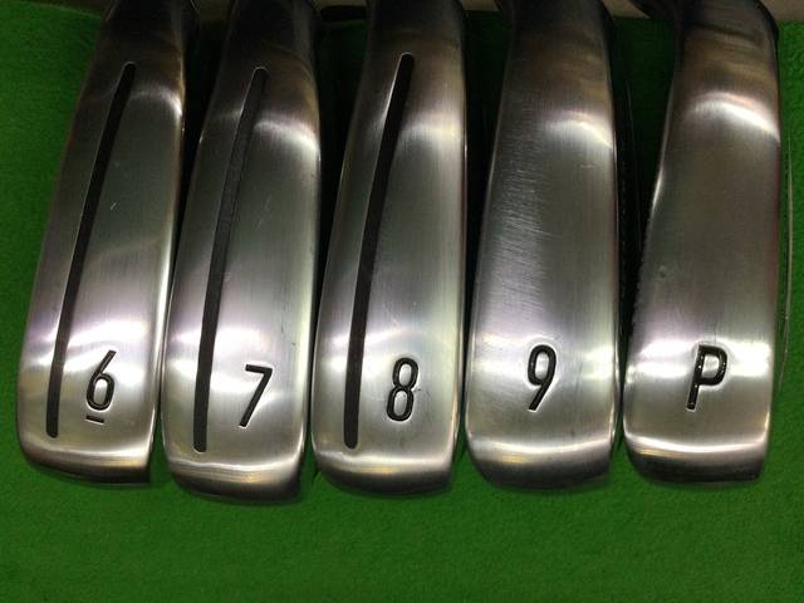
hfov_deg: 58.4
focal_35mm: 31
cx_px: 402
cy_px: 302
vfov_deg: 45.4
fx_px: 720
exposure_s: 1/40
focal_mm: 3.3
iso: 25
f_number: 2.4
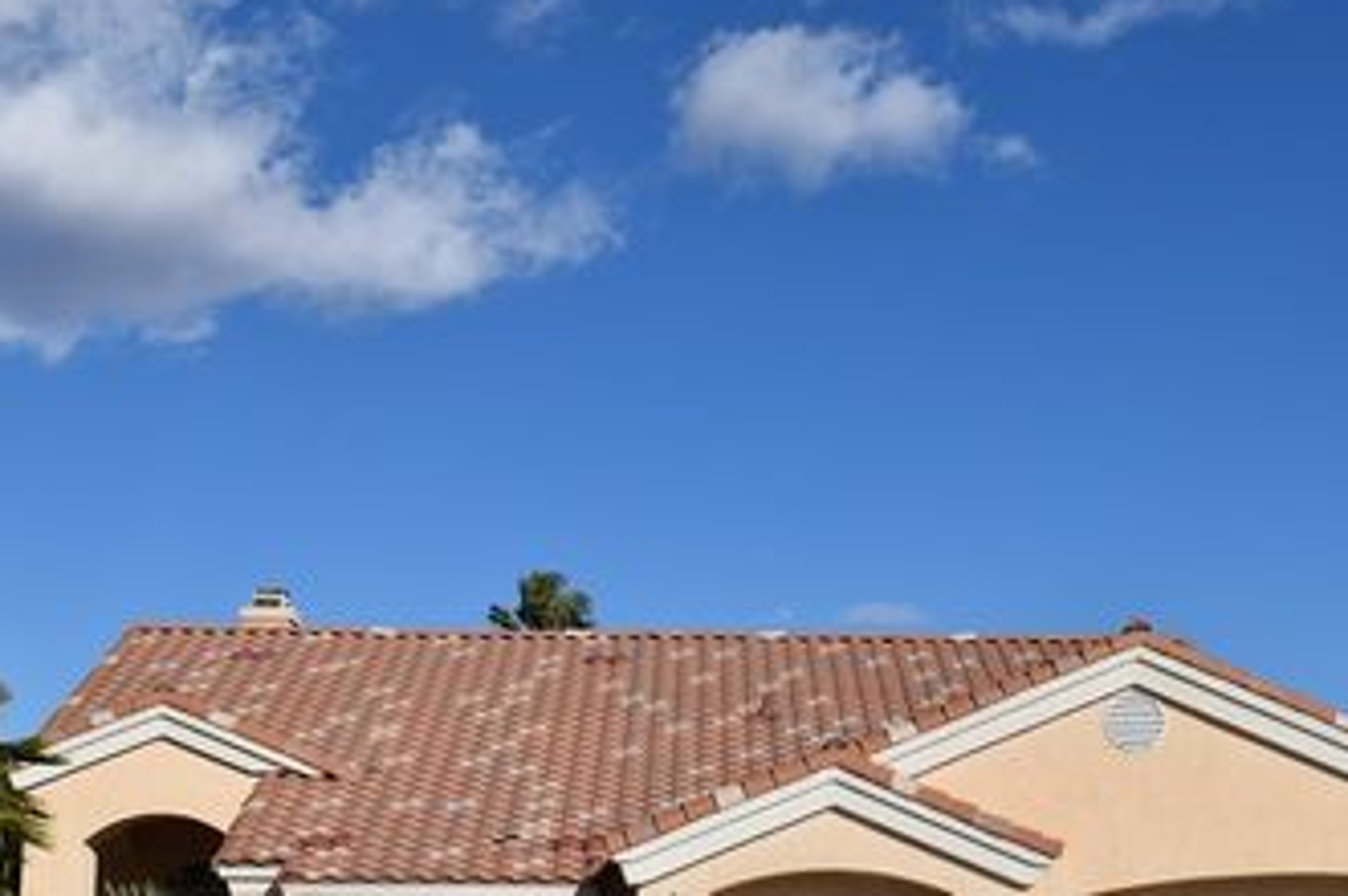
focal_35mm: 66
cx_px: 815
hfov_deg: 30.6
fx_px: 2460
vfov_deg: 20.5
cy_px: 629
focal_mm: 29
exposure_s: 1/640
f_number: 13
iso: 200
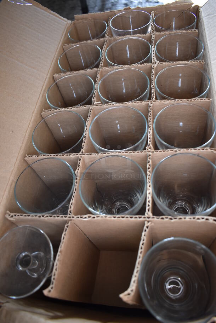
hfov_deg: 48.0
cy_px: 162
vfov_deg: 67.3
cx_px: 108
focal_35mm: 27
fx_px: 243
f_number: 3.5
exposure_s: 1/200
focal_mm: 18
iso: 800
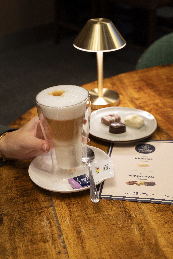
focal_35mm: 57
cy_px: 130
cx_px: 86
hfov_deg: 23.7
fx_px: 411
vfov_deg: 35.1
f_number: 6.3
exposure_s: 1/5
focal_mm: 57
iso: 500
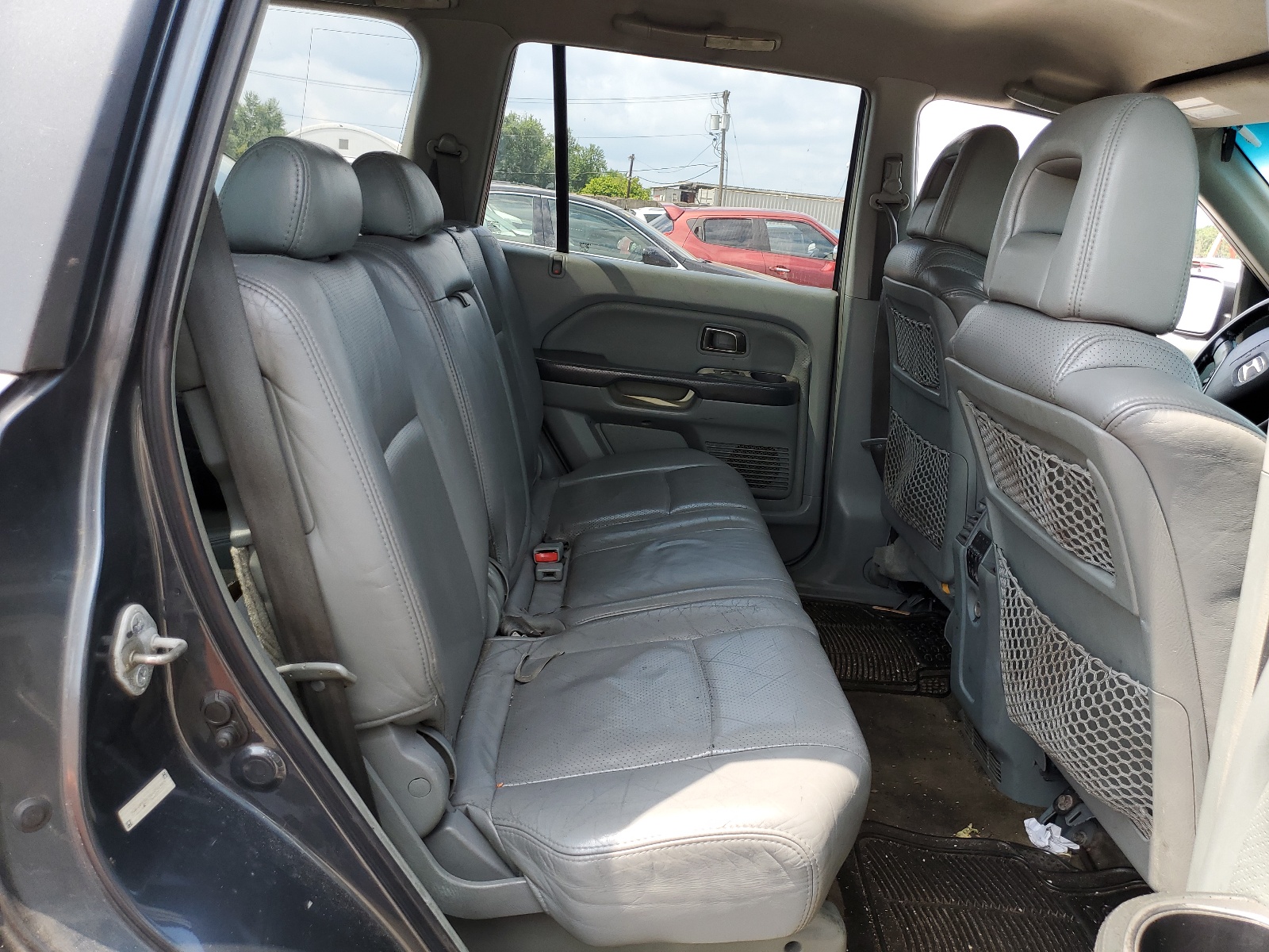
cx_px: 634
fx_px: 953
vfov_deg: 53.1
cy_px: 476
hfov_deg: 67.3
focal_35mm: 26
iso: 50
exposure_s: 1/435
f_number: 1.5
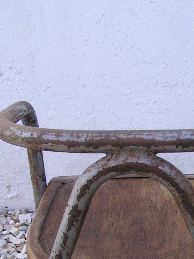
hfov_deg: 18.7
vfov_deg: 24.2
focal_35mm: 78
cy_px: 245
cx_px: 155
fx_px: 583
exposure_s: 1/100
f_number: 4
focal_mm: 5.8
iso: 50
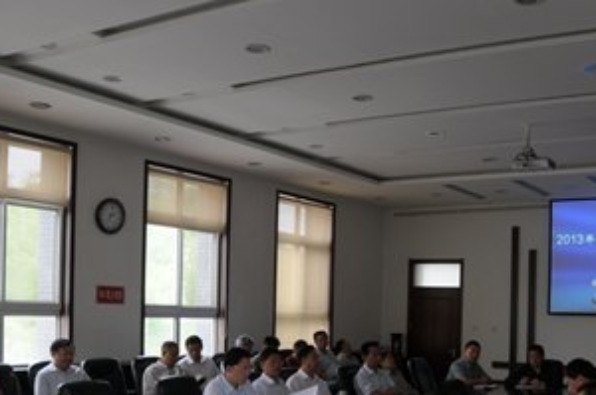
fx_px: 744
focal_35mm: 45
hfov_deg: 42.9
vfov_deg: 29.1
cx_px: 413
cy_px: 314
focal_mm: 18
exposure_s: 1/25
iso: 200
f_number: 4.5
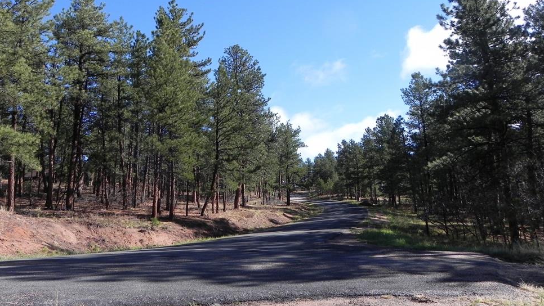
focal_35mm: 30
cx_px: 268
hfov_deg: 64.3
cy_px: 127
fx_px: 433
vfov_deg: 38.9
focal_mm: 4.6
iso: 160
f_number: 3.2
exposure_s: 1/1279
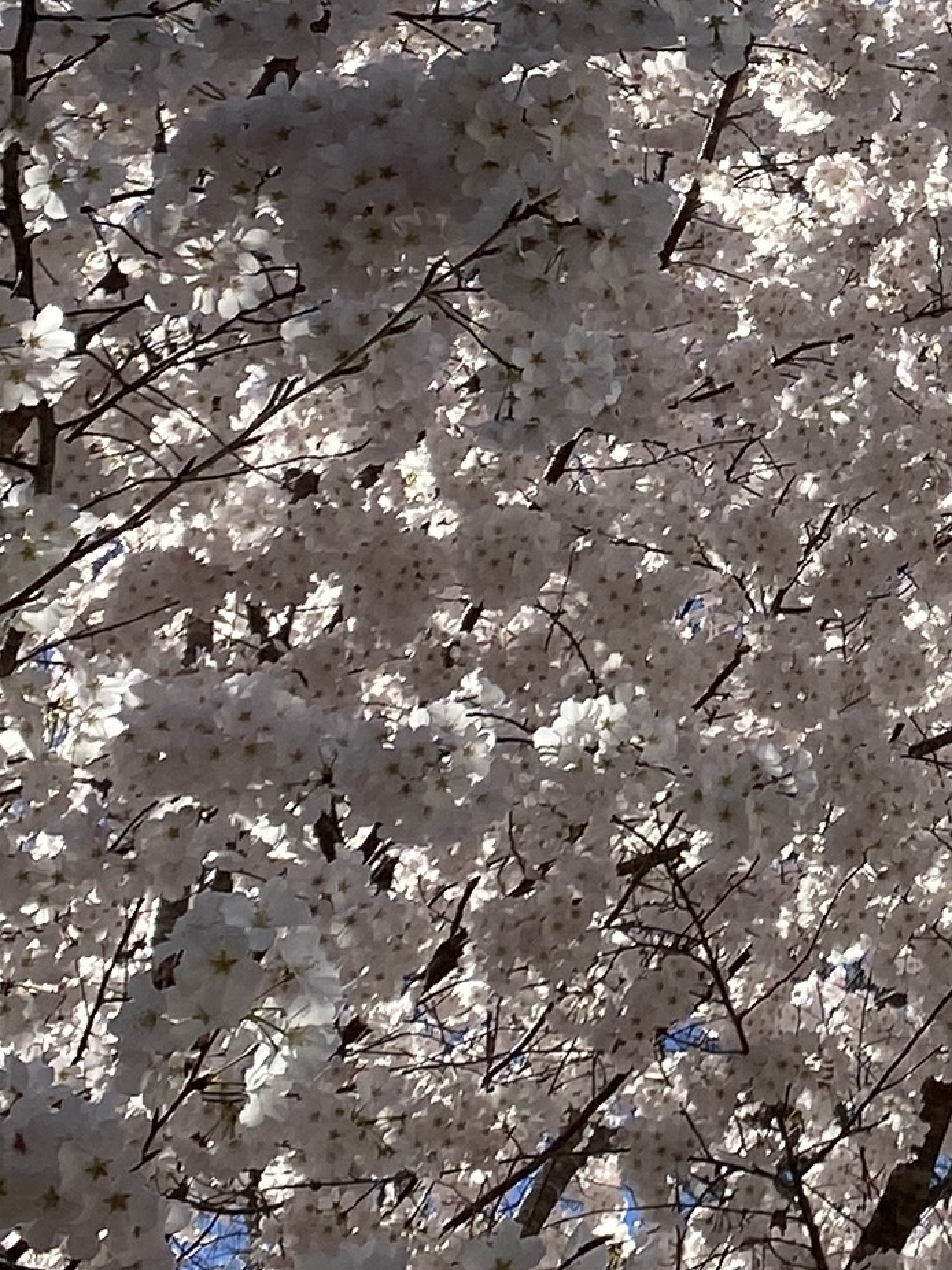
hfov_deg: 12.0
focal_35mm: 112
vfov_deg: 16.8
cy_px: -291
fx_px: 4109
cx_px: 1811
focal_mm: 4.25
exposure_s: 1/1653
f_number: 1.8
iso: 32
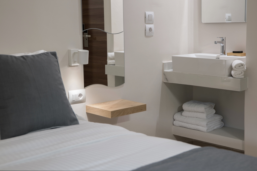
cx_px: 128
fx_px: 414
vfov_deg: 23.4
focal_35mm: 58
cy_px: 86
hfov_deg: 34.5
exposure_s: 1/2
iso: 100
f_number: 8
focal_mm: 58
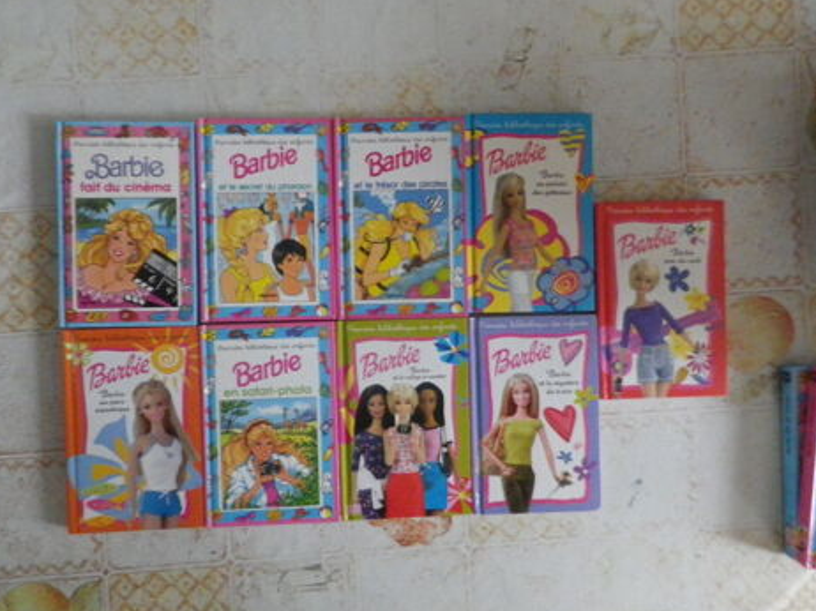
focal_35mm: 26
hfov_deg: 67.3
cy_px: 313
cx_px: 404
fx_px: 613
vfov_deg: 53.0
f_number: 3.5
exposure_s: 1/8
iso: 800
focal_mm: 4.5
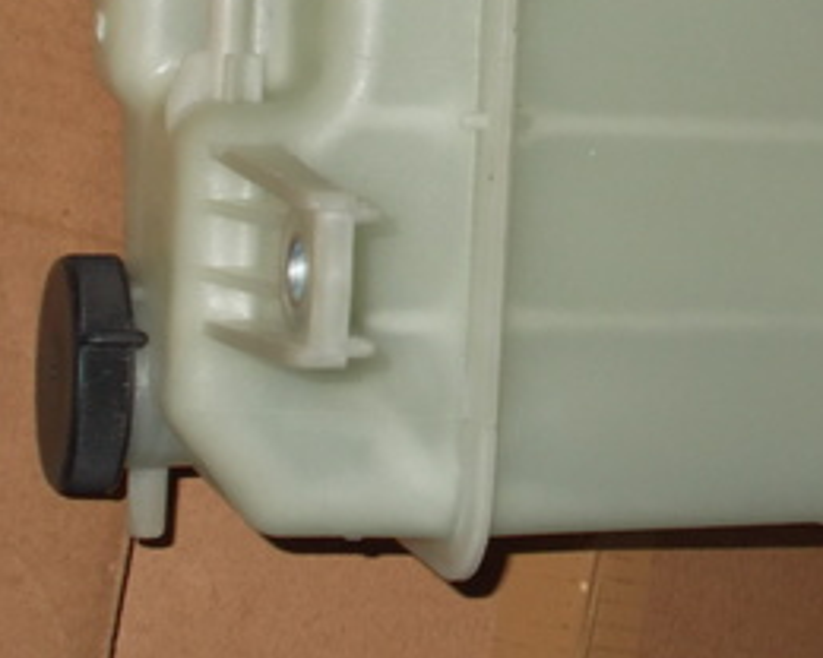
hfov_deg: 17.4
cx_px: 681
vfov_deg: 14.0
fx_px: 2655
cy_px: 115
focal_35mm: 109
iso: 200
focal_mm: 10.3
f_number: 4.9
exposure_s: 1/30
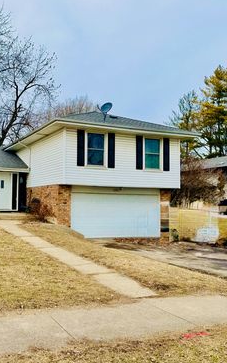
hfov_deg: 35.6
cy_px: 182
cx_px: 61
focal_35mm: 35
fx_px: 346
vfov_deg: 55.3
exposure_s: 1/2801
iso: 80
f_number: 1.78
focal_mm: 6.76
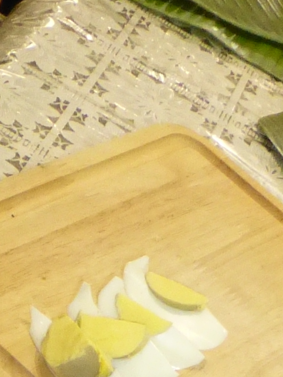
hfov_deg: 11.2
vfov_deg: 13.8
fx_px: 1395
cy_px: 662
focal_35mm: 128
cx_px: -110
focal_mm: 4.3
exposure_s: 1/60
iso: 800
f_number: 3.3
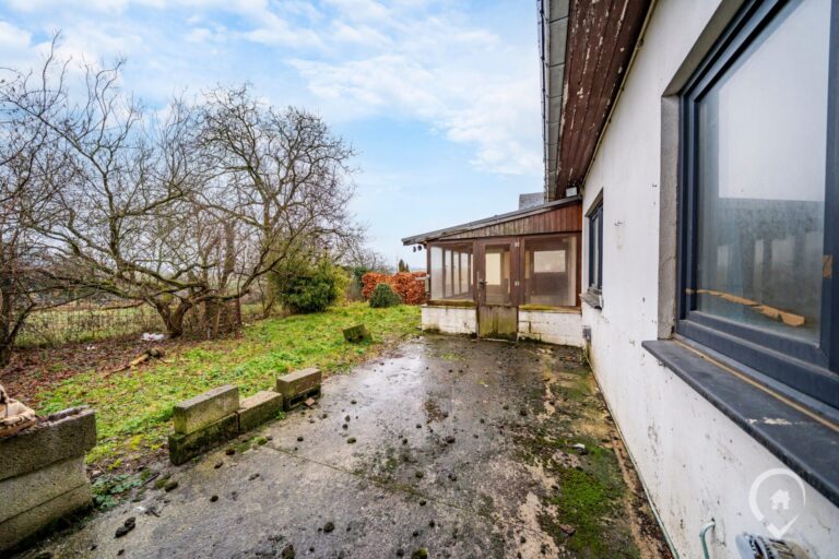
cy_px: 280
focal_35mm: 12
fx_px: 280
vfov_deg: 90.0
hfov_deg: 112.6
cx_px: 420
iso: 320
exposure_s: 1/125
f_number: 4
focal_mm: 12
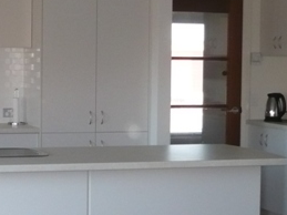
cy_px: 112
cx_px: 93
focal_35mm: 108
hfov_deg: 18.2
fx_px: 895
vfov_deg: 13.7
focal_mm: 5.8
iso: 250
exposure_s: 1/30
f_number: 2.8
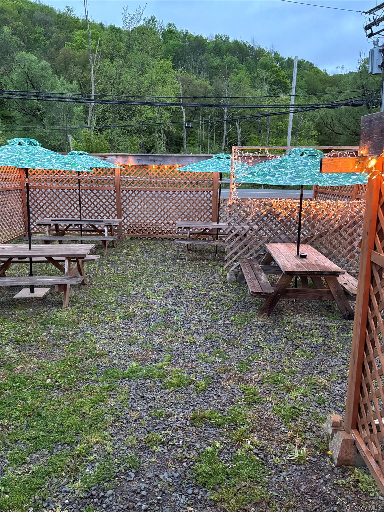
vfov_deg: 67.3
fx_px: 385
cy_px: 256
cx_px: 192
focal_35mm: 26
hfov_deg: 53.1
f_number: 1.6
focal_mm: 5.96
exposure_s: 1/40
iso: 640
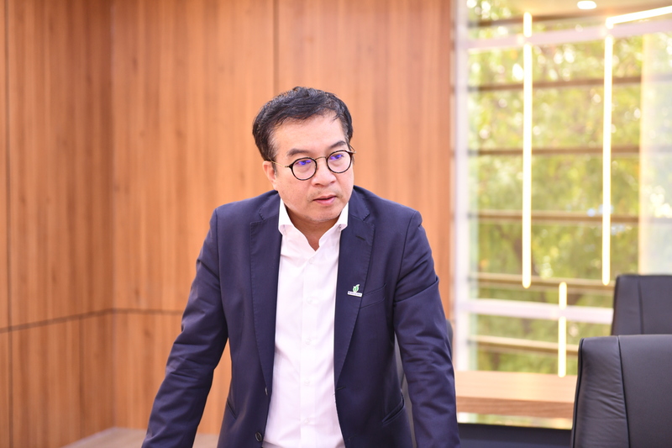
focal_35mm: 70
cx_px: 336
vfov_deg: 19.4
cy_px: 224
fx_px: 1306
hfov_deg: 28.8
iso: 800
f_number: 3.5
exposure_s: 1/80
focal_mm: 70
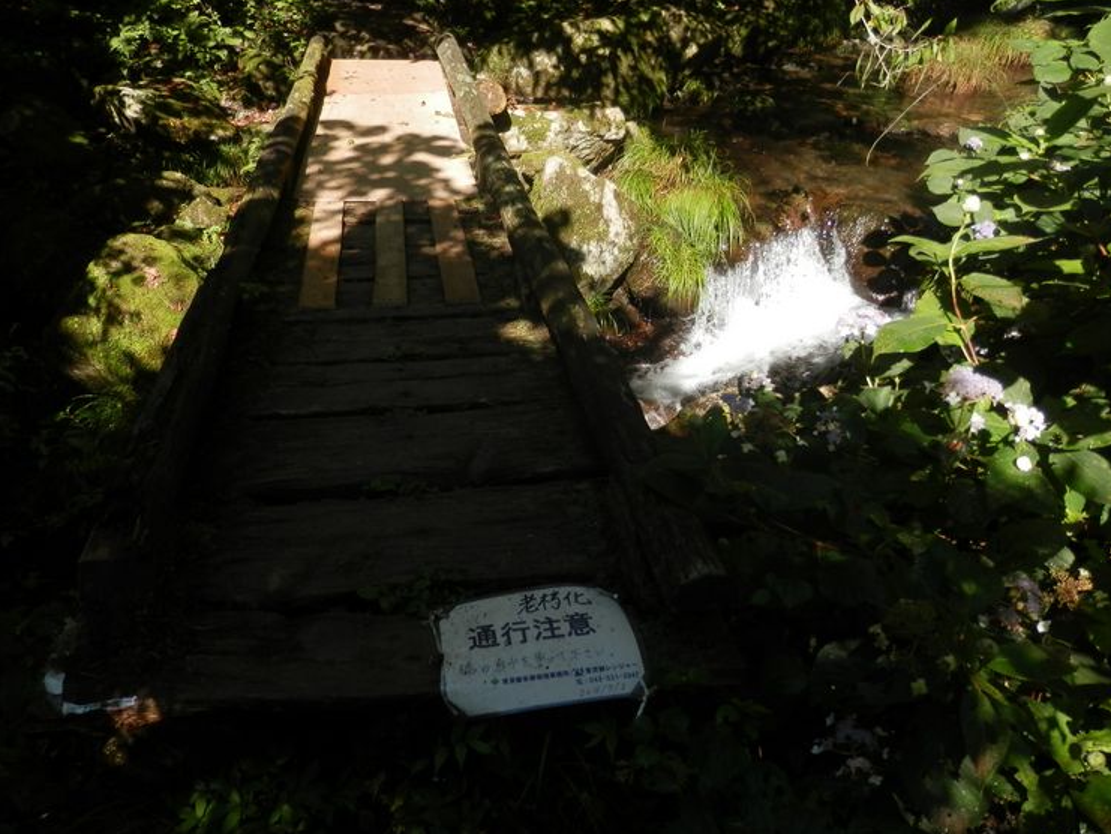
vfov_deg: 51.3
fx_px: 867
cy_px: 388
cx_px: 525
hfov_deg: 65.3
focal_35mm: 27
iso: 80
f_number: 3
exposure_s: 1/400
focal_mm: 4.5
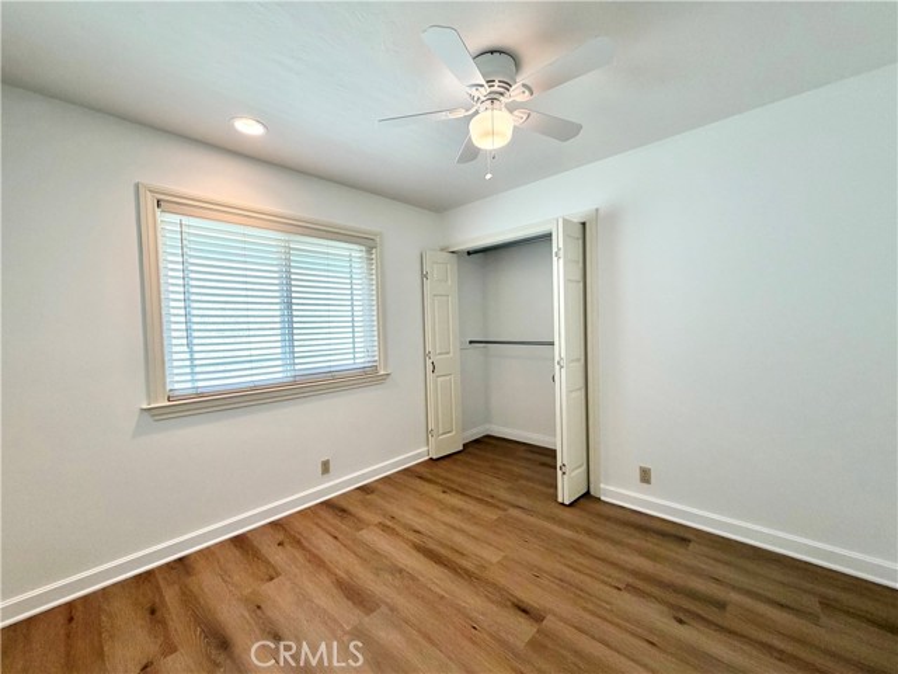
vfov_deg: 85.7
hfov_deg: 102.1
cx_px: 449
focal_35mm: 14
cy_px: 337
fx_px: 363
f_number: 2.2
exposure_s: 1/120
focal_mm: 2.22
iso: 200
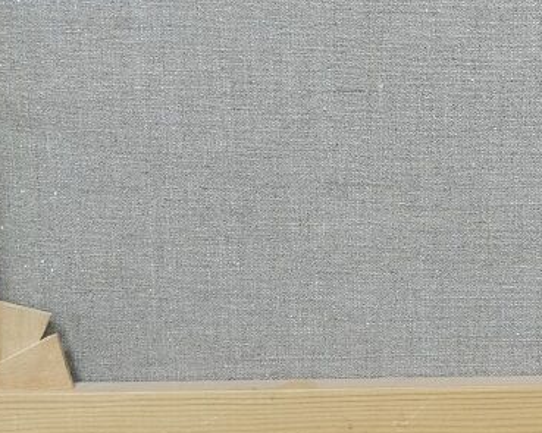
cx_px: 502
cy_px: 54
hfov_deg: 19.4
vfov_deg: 15.7
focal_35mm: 97
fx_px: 1556
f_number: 4
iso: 2000
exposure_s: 1/28
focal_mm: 20.2
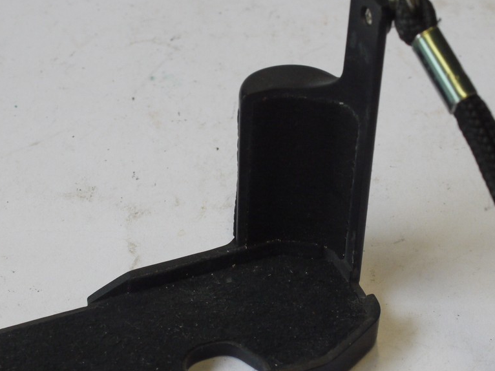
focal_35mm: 94
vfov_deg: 15.7
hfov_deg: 20.9
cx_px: 215
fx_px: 1344
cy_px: 254
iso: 800
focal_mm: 30
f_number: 9
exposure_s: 1/160
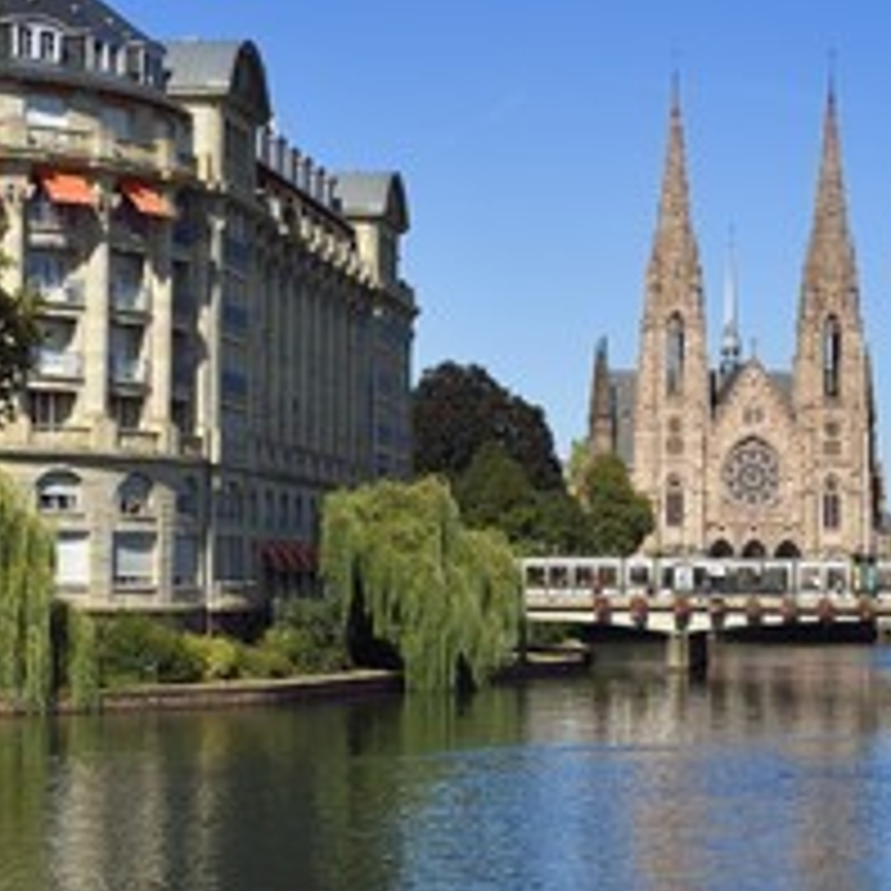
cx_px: 500
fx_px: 3407
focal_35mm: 117
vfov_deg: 14.9
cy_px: 410
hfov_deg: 14.9
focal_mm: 65
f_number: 14
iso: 200
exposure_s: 1/250
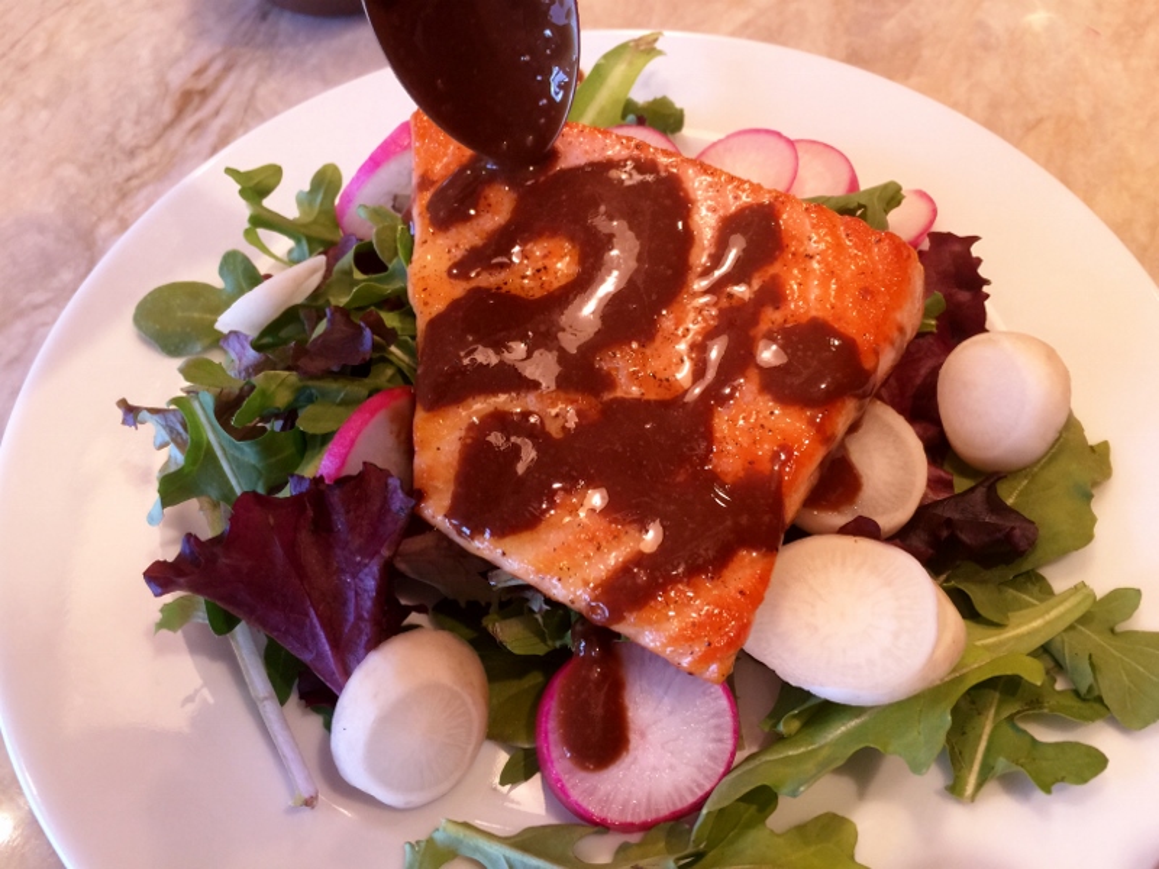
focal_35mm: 29
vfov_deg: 48.2
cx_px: 580
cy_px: 434
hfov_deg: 61.7
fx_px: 971
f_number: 2.2
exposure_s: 1/15
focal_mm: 4.15
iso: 50
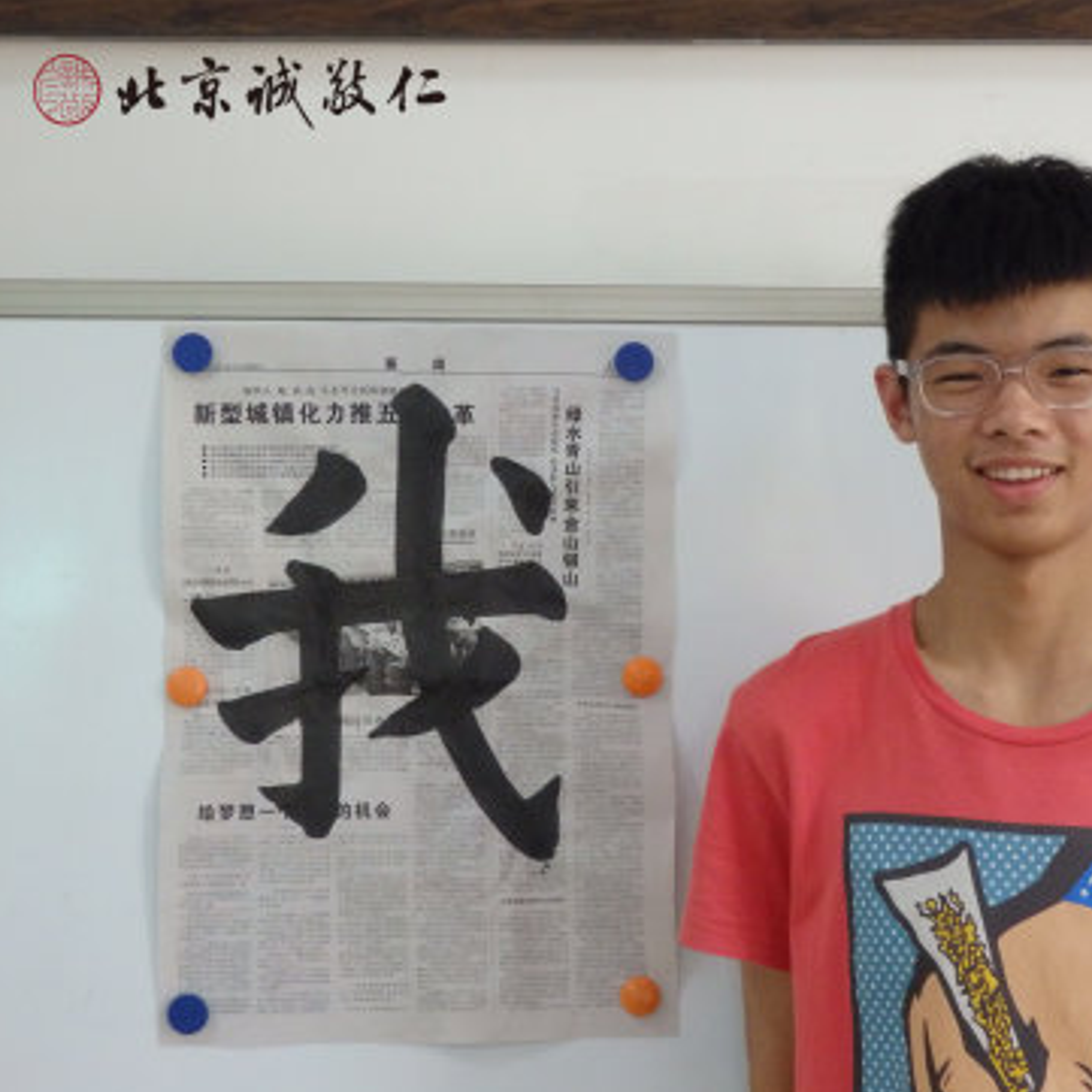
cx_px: 708
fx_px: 2570
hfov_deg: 23.9
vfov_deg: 24.0
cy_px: 552
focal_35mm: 72
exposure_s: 1/40
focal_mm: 10.8
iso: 800
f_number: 4.2
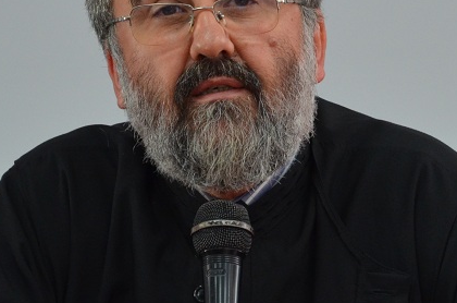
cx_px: 324
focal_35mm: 450
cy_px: 175
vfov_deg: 3.0
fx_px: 5705
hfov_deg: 4.6
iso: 800
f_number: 5.6
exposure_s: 1/30
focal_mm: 105
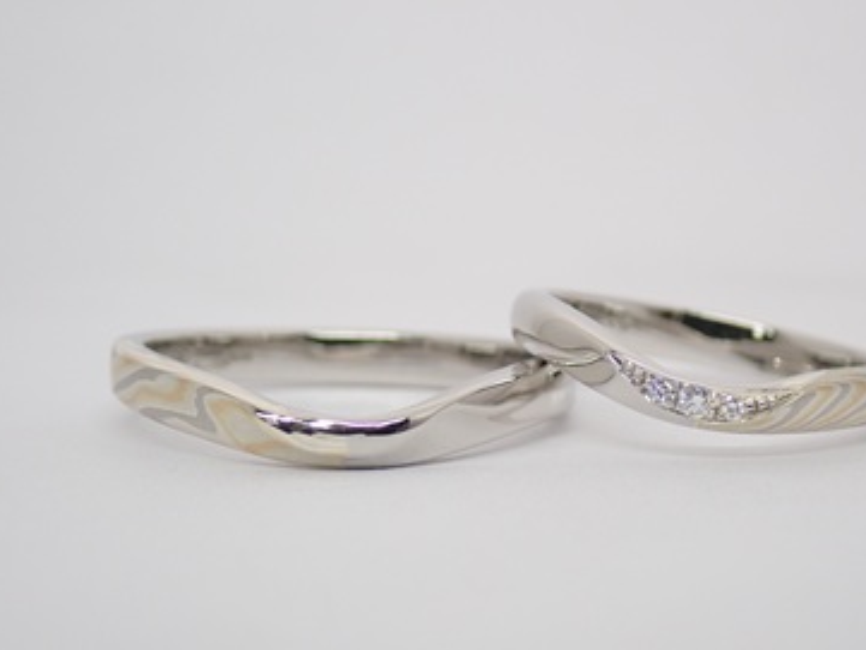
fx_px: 2402
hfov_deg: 20.4
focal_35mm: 96
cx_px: 506
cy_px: 383
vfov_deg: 15.4
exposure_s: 1/160
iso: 200
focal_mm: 13.65
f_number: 4.1
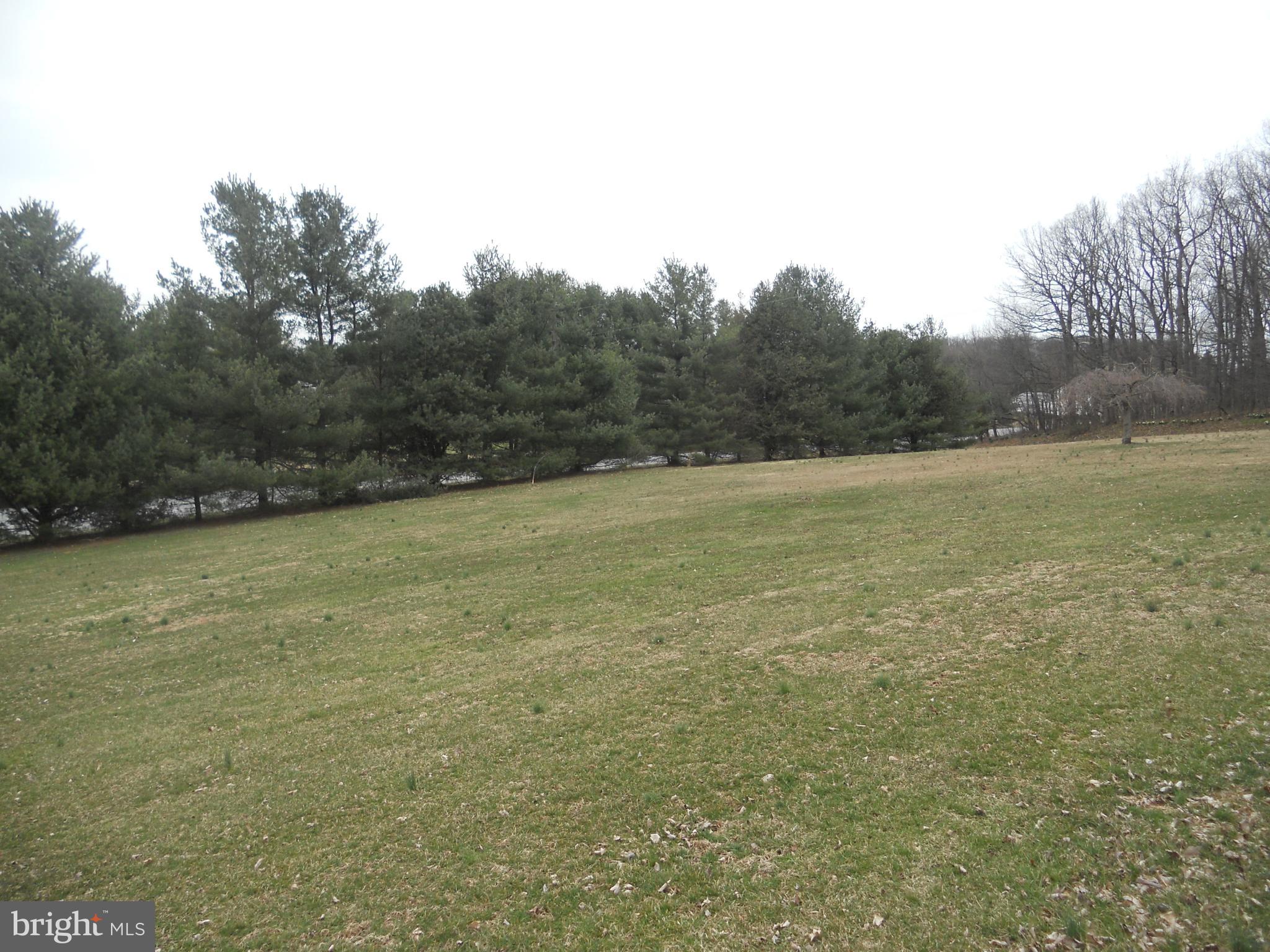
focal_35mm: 27
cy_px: 476
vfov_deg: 51.4
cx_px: 635
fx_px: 991
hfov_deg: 65.3
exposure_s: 1/400
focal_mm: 4.9
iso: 80
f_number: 3.2
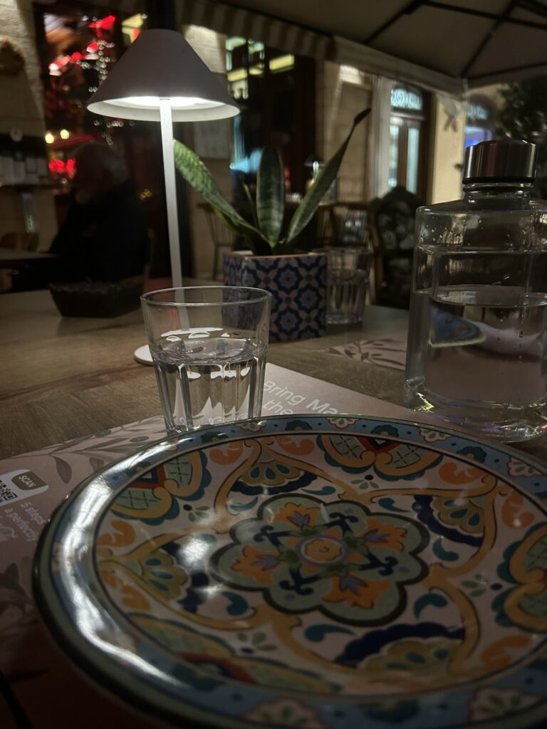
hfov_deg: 53.1
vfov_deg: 67.3
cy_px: 364
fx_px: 548
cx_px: 274
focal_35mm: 26
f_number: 1.5
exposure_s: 1/29
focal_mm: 5.7
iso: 800
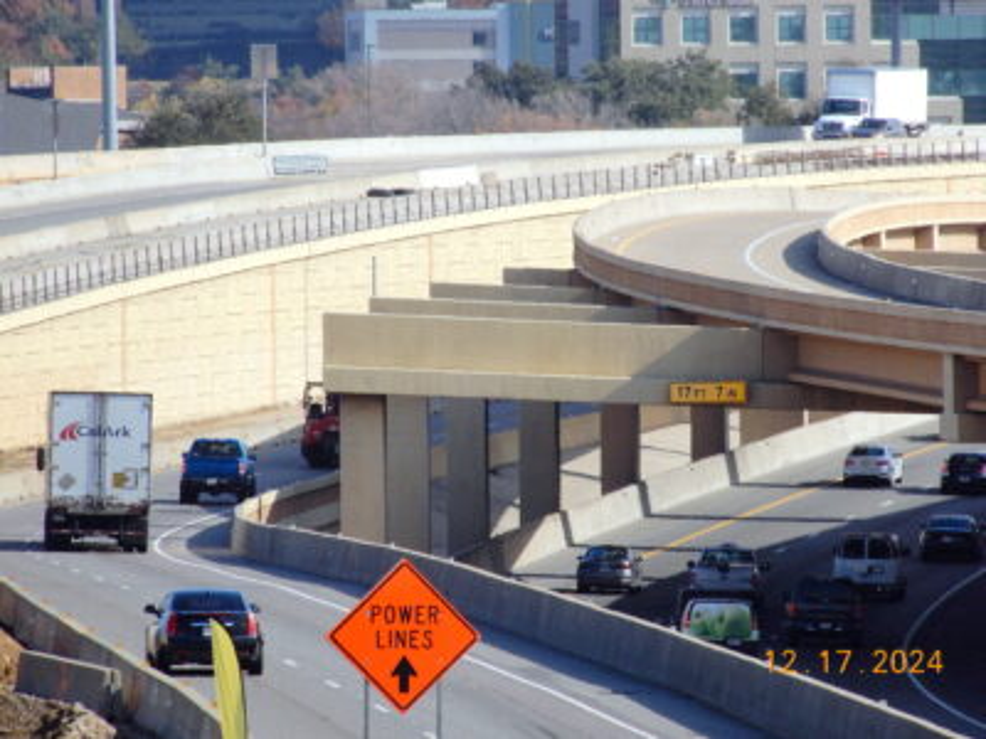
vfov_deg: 2.7
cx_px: 493
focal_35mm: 550
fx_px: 15666
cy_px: 370
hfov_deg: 3.6
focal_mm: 98.1
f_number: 6.3
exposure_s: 1/400
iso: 80
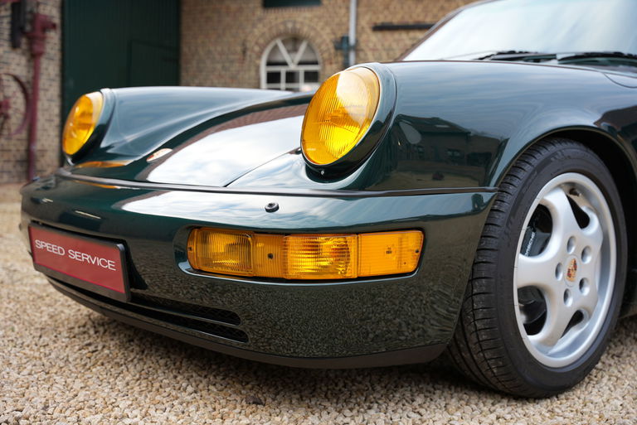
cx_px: 318
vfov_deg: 31.1
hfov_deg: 45.2
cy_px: 212
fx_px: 765
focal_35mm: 43
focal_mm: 43.2
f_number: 4
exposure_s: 1/60
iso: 160
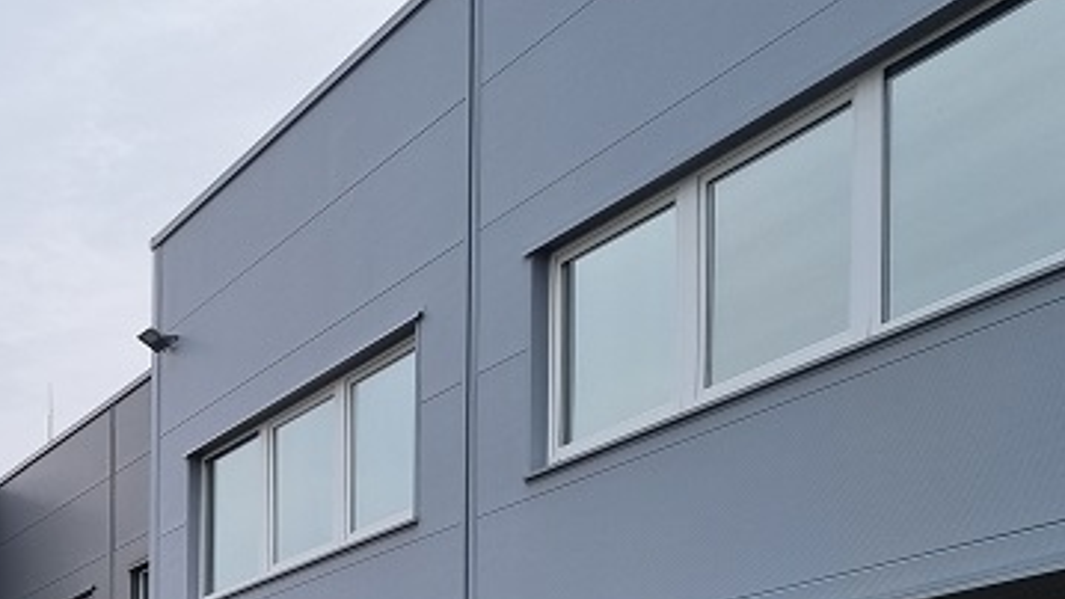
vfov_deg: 15.9
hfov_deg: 28.4
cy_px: 838
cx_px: 77
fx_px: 2005
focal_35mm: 71
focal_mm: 5.4
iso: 50
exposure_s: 1/1116
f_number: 1.8
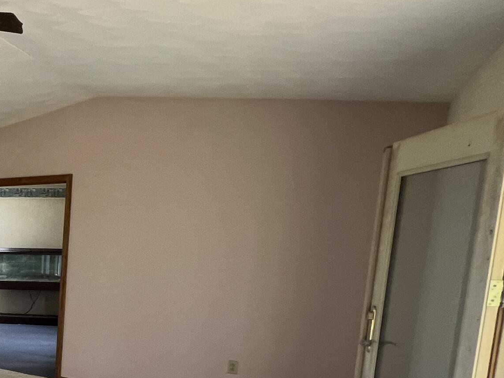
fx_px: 495
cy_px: 306
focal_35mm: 34
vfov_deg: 40.0
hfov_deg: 38.2
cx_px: -117
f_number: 1.8
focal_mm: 1.57
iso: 200
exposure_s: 1/99
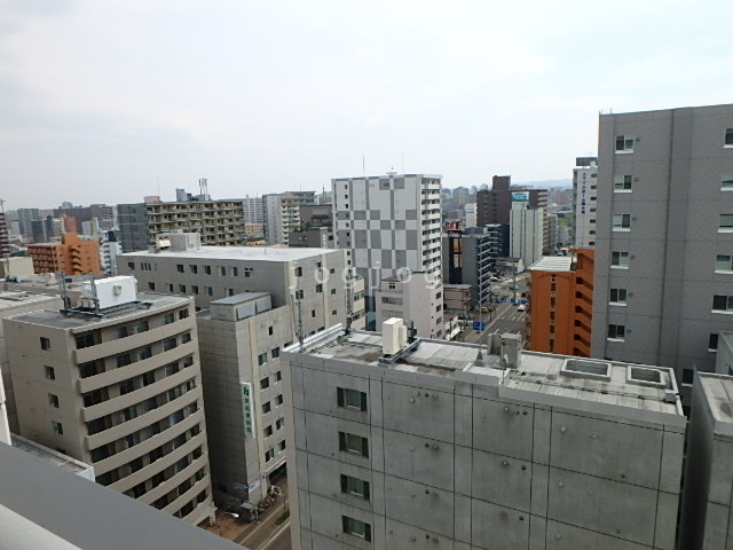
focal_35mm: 23
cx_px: 366
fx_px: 487
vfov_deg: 58.9
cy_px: 275
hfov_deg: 73.9
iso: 125
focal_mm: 4
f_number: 6.3
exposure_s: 1/400
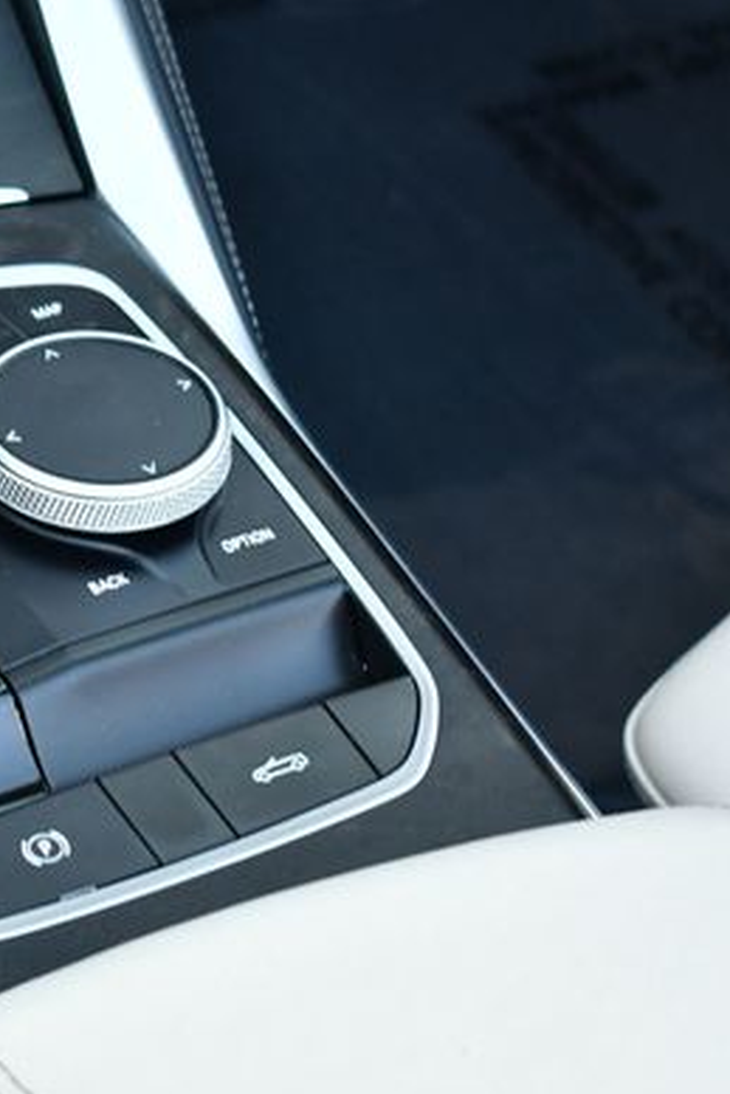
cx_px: -101
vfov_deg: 15.5
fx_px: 4011
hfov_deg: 10.3
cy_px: 555
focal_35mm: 132
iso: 900
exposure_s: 1/125
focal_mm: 40
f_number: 5
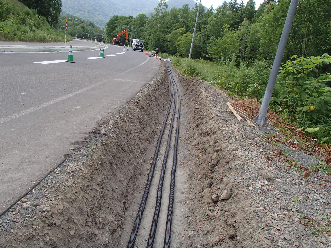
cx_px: 166
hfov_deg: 63.4
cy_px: 124
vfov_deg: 49.7
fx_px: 268
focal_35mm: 28
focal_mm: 5
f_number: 3.9
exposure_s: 1/500
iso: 100
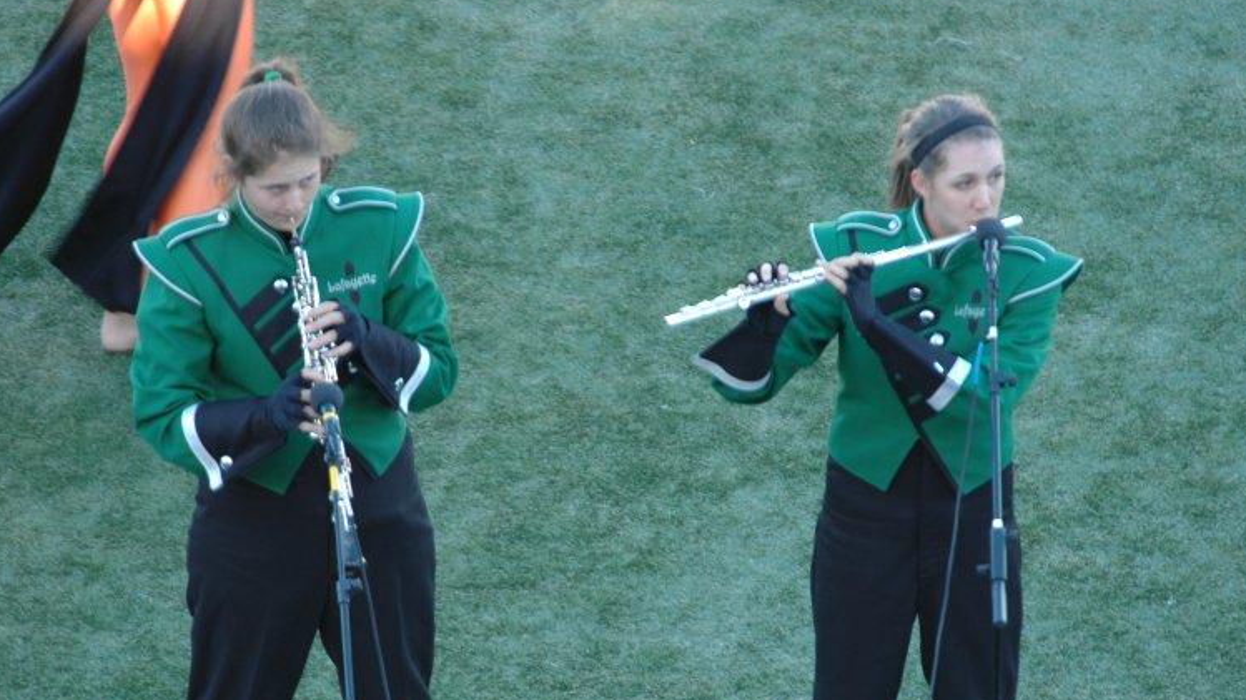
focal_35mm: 671
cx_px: 606
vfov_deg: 1.8
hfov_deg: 3.2
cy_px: 421
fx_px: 22165
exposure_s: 1/60
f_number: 5.6
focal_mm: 400
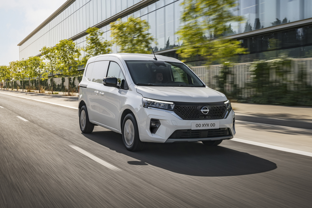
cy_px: 104
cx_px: 156
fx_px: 373
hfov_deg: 45.4
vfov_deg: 31.2
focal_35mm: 43
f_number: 18
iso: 50
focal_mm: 29
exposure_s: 1/25
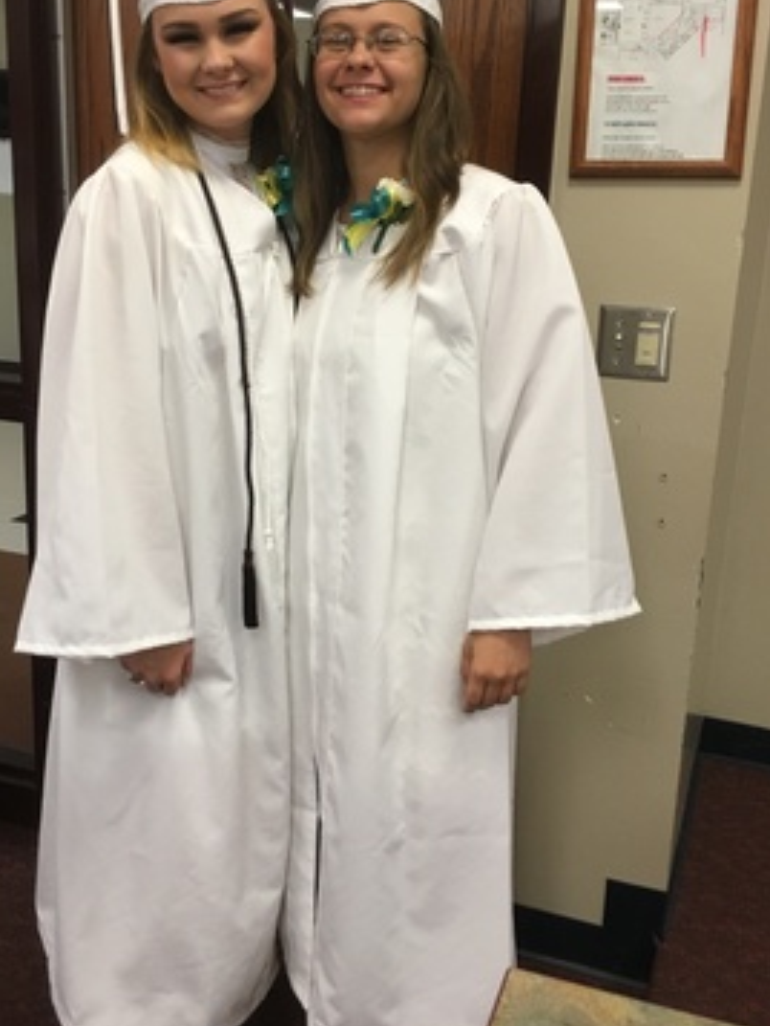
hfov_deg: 36.8
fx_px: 1156
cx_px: 348
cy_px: 494
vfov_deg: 47.8
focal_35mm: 39
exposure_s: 1/30
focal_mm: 4.15
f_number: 2.2
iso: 100
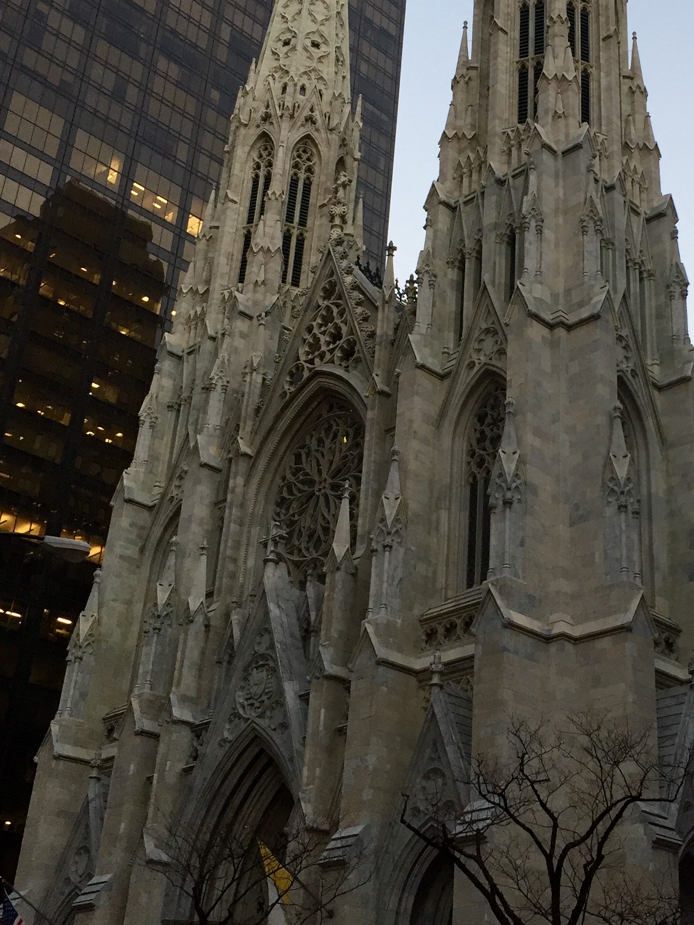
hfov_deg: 29.2
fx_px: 1310
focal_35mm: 49
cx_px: 519
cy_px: 369
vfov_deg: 38.7
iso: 32
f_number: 2.2
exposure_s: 1/40
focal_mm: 4.15
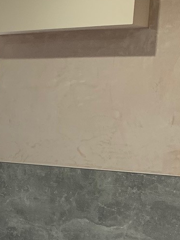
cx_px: -103
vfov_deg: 18.1
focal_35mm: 106
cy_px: 242
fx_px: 734
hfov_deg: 13.1
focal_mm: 4.25
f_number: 1.8
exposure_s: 1/50
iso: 80
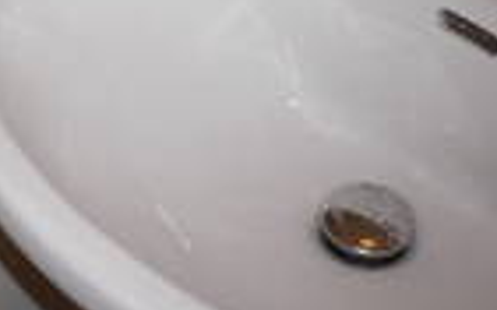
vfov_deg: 13.5
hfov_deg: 21.5
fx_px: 1286
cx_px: 63
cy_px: -25
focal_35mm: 95
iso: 100
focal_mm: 5.8
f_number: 2.8
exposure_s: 1/60
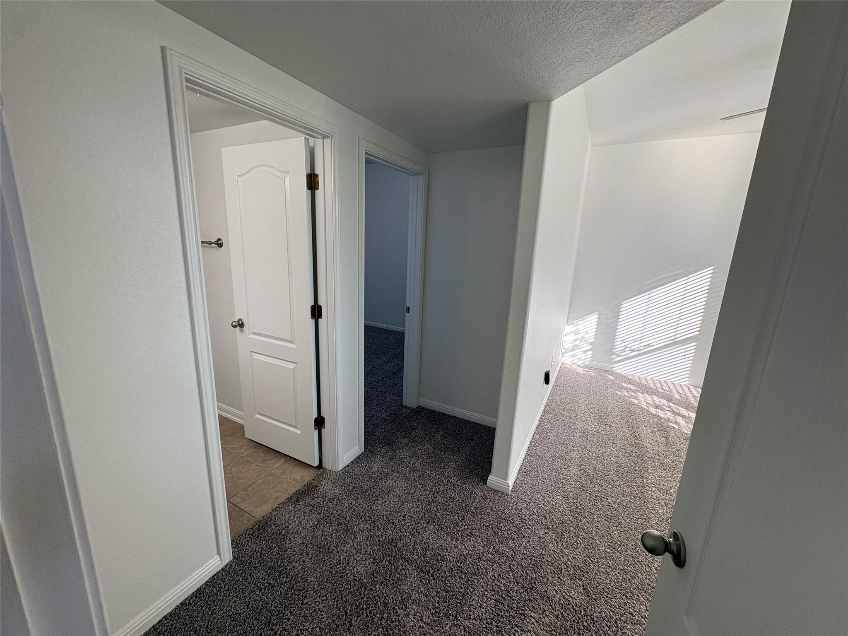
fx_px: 343
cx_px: 424
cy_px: 318
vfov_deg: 85.7
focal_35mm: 14
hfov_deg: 102.1
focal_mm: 2.22
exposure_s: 1/120
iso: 100
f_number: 2.2
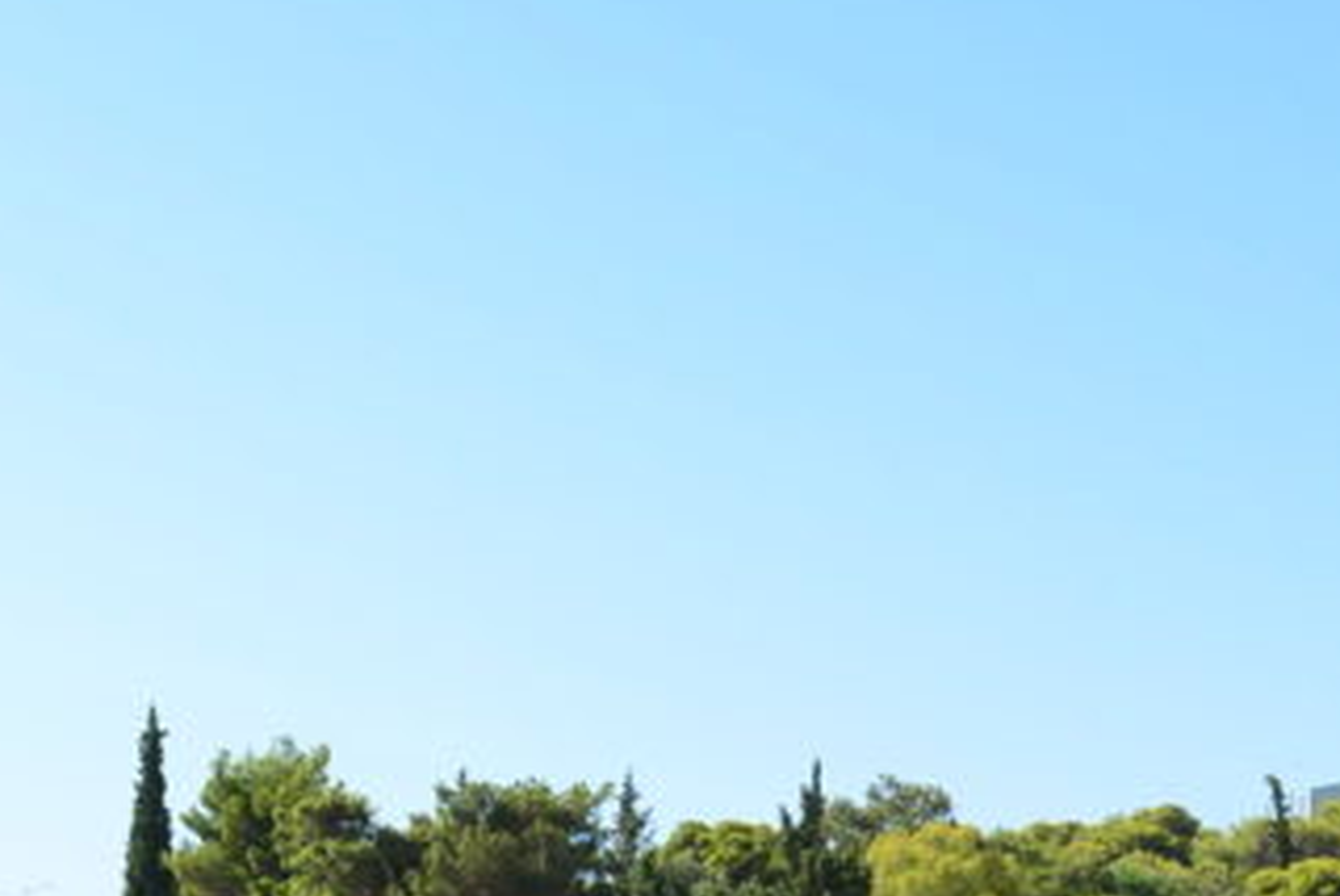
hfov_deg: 22.2
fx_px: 3353
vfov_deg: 14.1
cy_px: 1413
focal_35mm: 90
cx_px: 230
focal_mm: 24
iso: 250
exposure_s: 1/250
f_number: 8
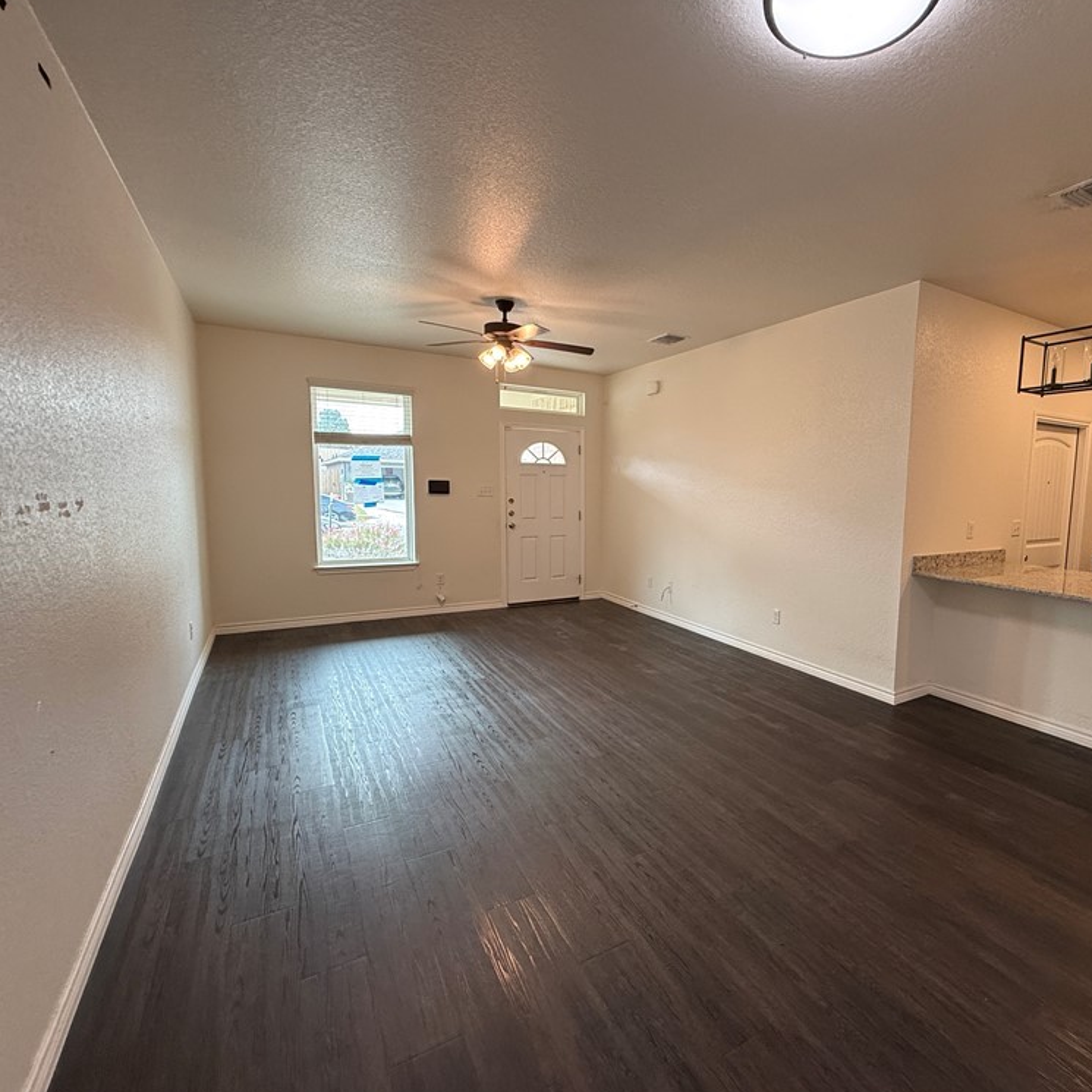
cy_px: 550
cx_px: 680
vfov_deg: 84.0
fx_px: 607
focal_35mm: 17
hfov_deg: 82.4
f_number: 2.2
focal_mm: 2.22
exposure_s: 1/120
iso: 200
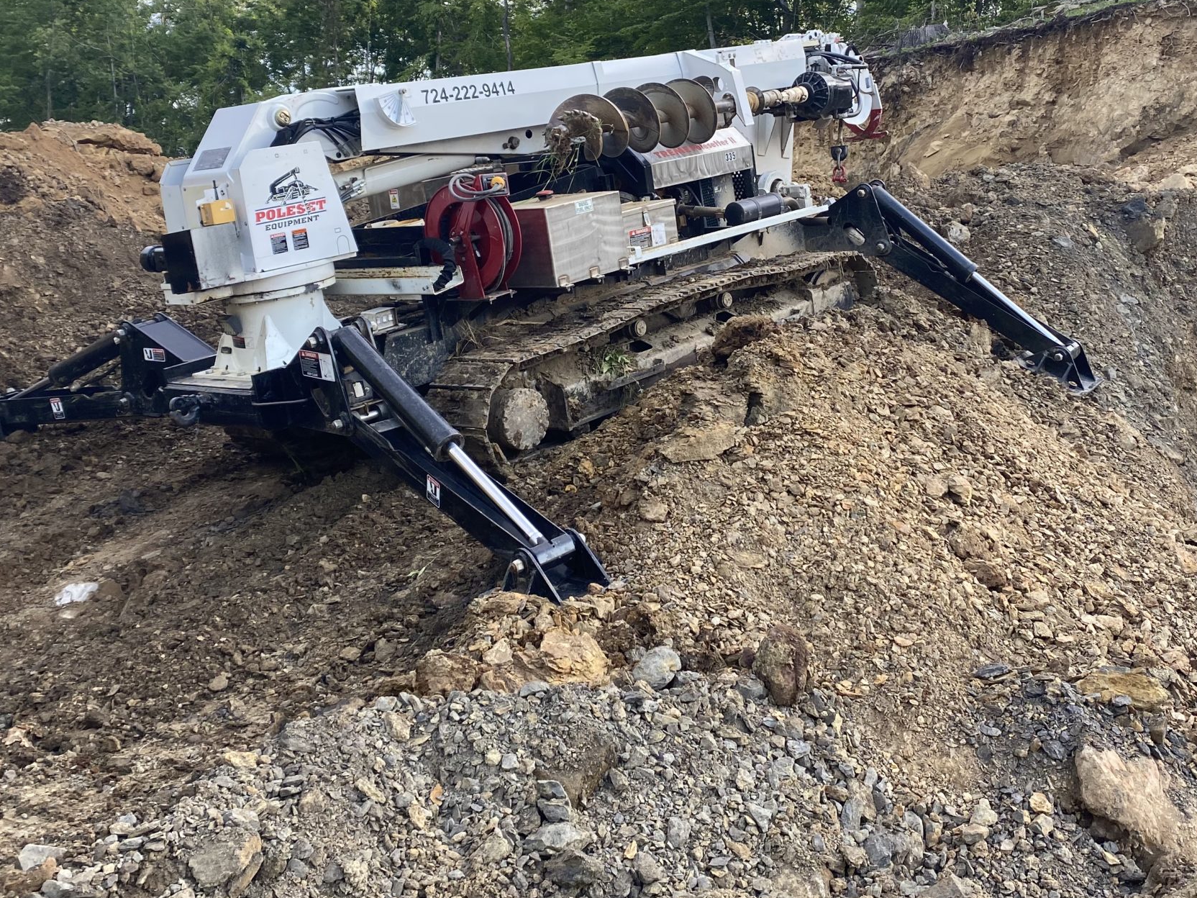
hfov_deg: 46.7
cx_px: 667
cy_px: 278
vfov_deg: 35.5
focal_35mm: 40
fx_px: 1383
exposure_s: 1/479
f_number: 1.8
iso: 32
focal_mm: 4.25
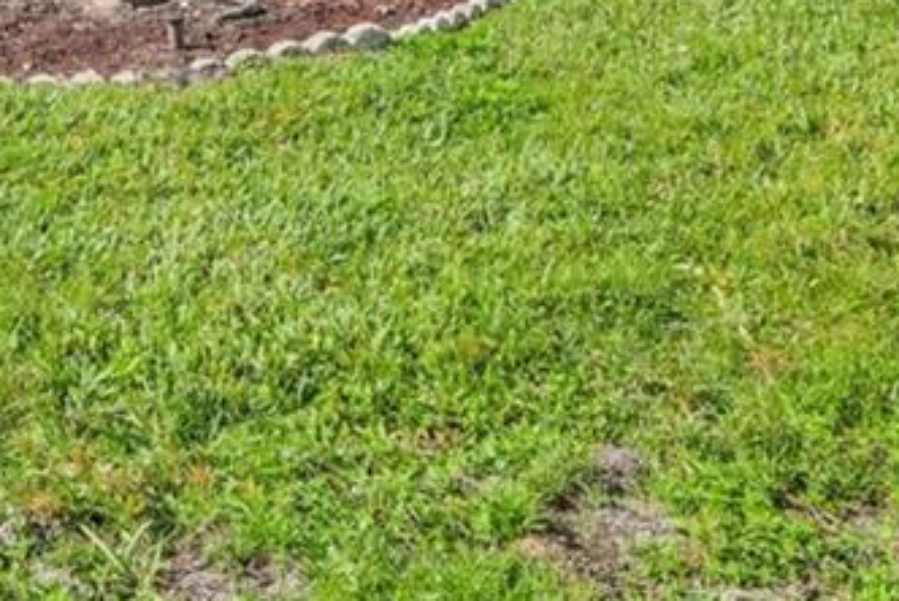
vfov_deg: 15.0
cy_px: -544
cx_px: -233
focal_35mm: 77
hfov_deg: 23.6
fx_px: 1924
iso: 250
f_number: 9
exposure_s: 1/125
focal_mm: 16
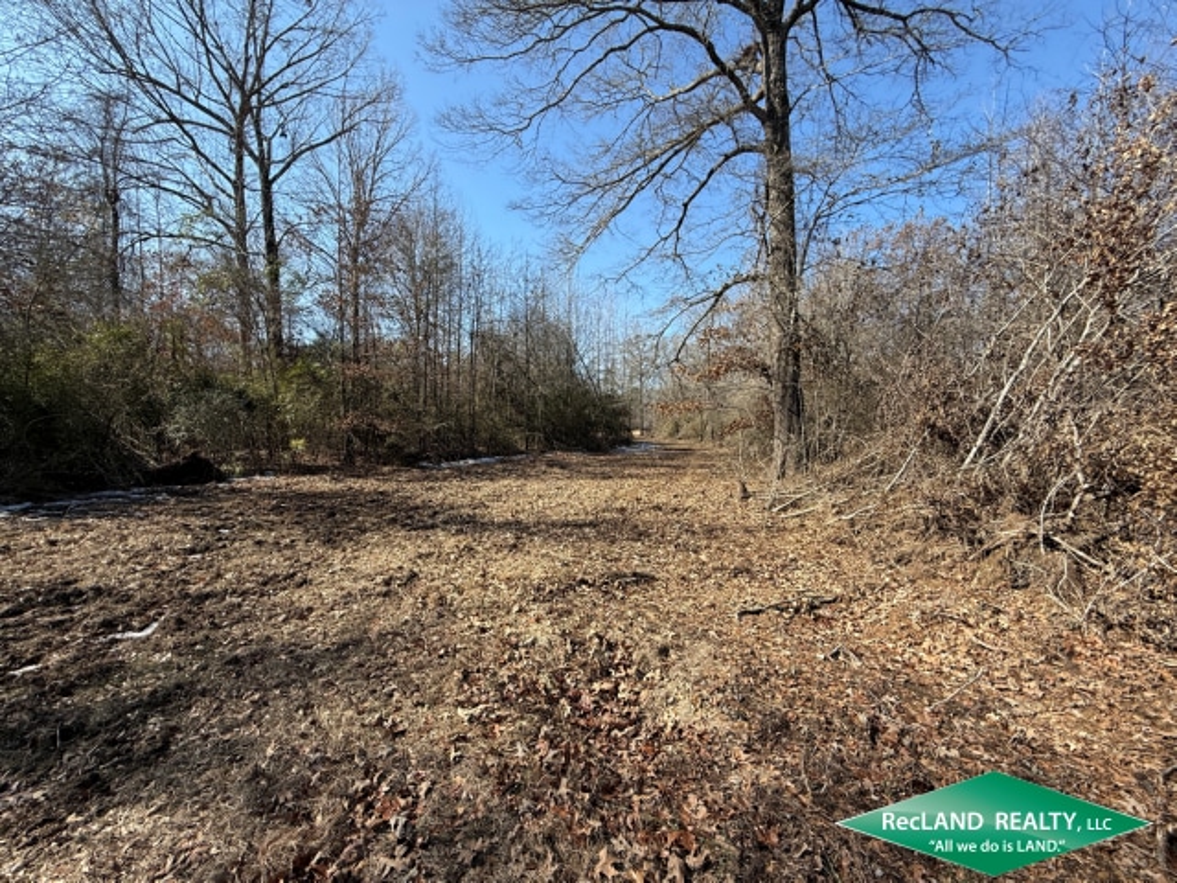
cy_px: 442
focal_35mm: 14
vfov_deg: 85.7
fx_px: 476
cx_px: 588
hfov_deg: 102.1
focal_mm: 2.22
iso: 50
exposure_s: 1/914
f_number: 2.2
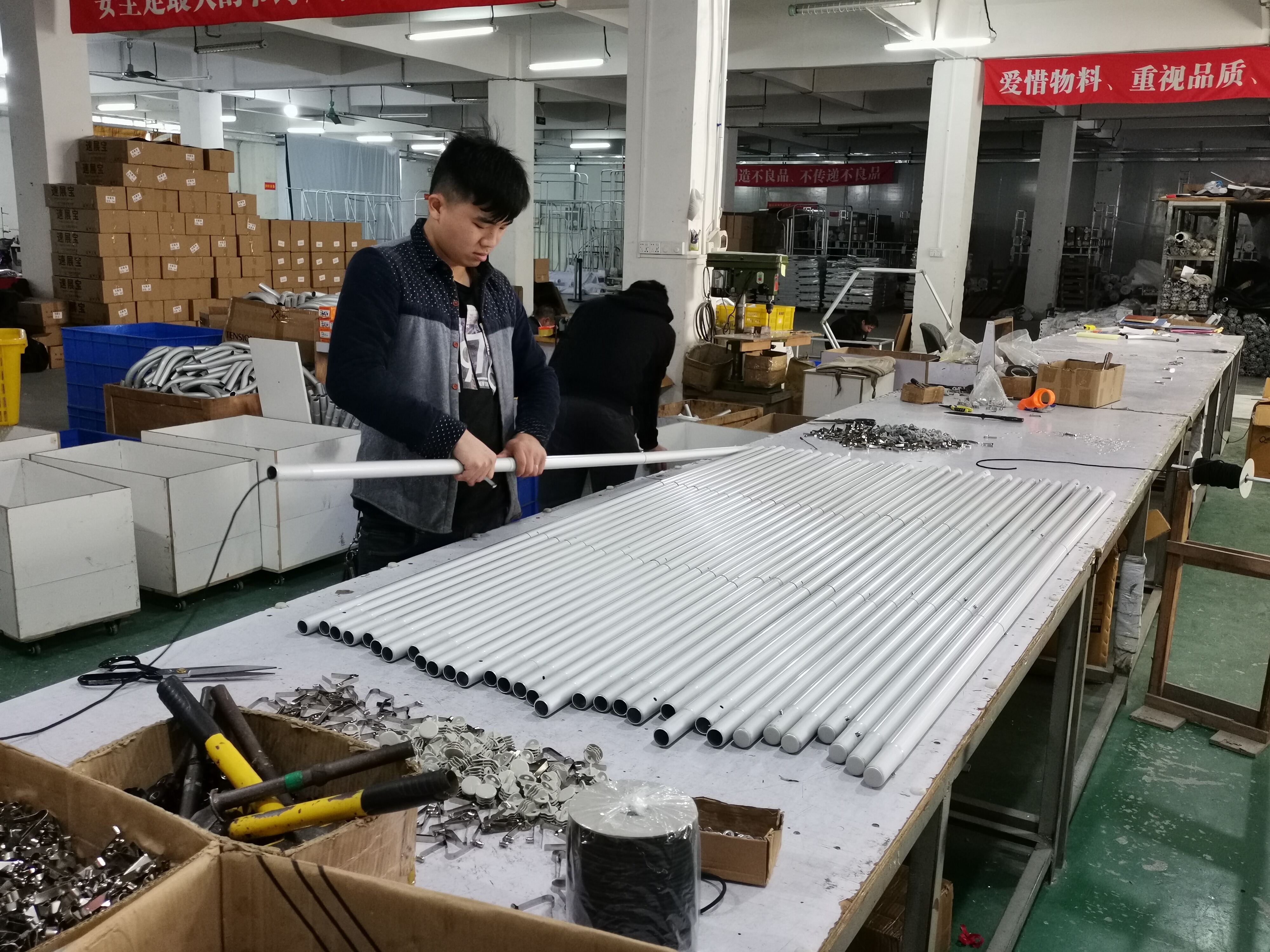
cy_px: 476
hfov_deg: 60.0
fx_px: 1101
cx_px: 635
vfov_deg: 46.8
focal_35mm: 30
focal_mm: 4.75
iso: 400
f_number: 1.8
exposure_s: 1/50
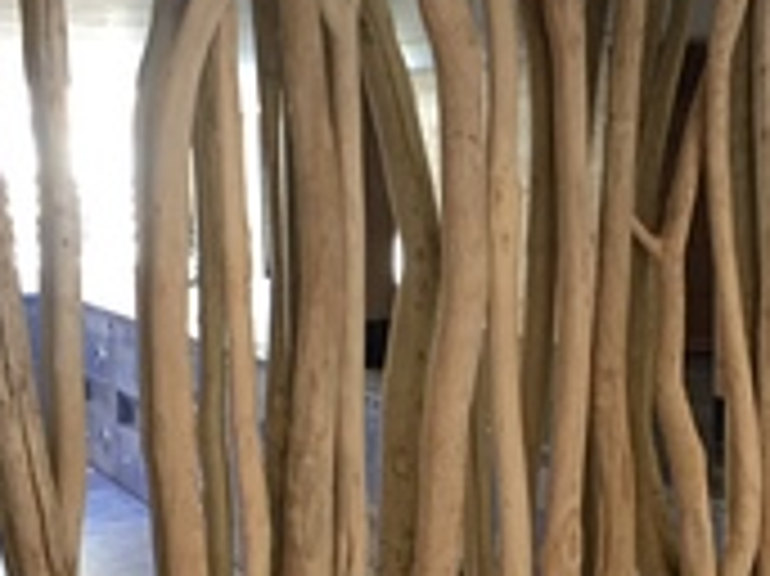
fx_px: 1512
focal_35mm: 68
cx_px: 473
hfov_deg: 28.5
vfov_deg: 21.6
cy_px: 320
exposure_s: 1/33
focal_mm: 4.15
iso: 320
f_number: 2.2
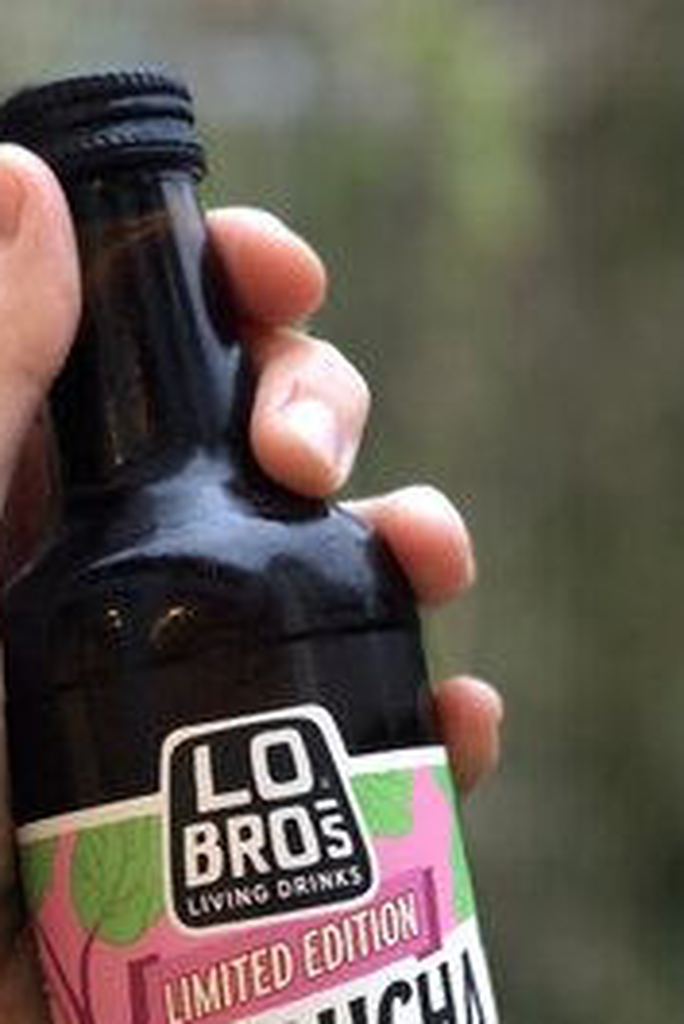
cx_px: 211
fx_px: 2903
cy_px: 842
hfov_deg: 13.4
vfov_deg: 19.8
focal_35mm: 102
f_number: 2.4
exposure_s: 1/8
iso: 200
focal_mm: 6
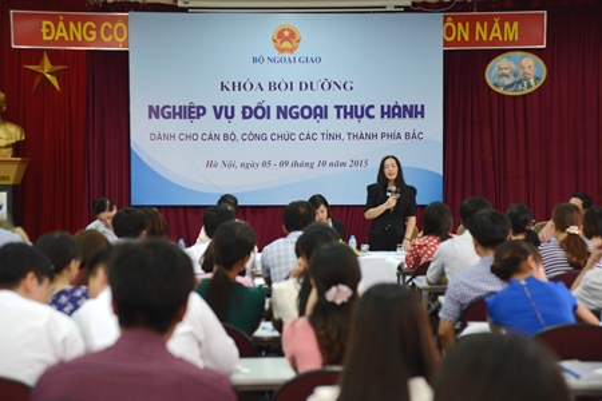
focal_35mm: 75
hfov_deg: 27.0
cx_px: 301
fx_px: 1254
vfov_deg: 18.2
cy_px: 200
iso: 640
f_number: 4
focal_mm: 75
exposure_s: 1/25
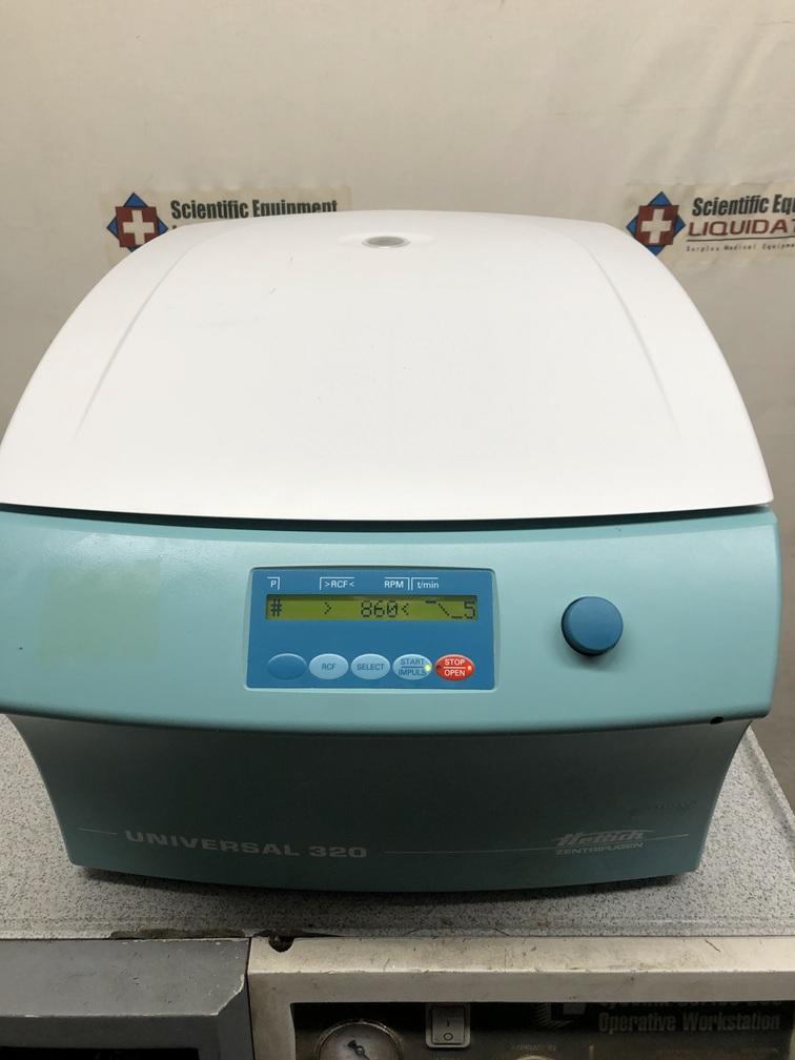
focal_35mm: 28
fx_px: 857
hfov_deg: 49.7
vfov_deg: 63.4
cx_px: 398
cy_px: 530
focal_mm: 3.99
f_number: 1.8
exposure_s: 1/120
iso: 40
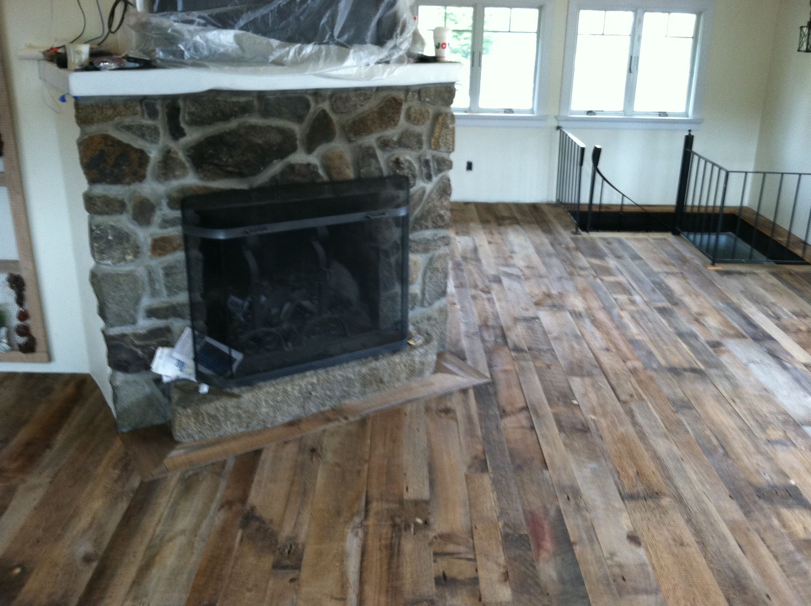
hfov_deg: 52.7
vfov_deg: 40.6
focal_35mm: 35
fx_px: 819
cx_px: 406
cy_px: 303
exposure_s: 1/15
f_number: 2.8
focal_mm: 3.85
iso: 125
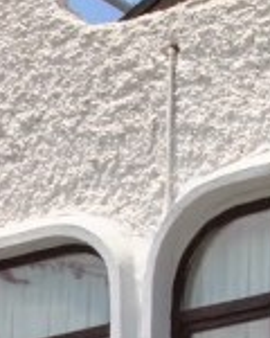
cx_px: -136
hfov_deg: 6.4
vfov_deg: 7.8
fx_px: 2367
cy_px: 681
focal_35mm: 237
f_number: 10
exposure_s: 1/200
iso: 100
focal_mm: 22
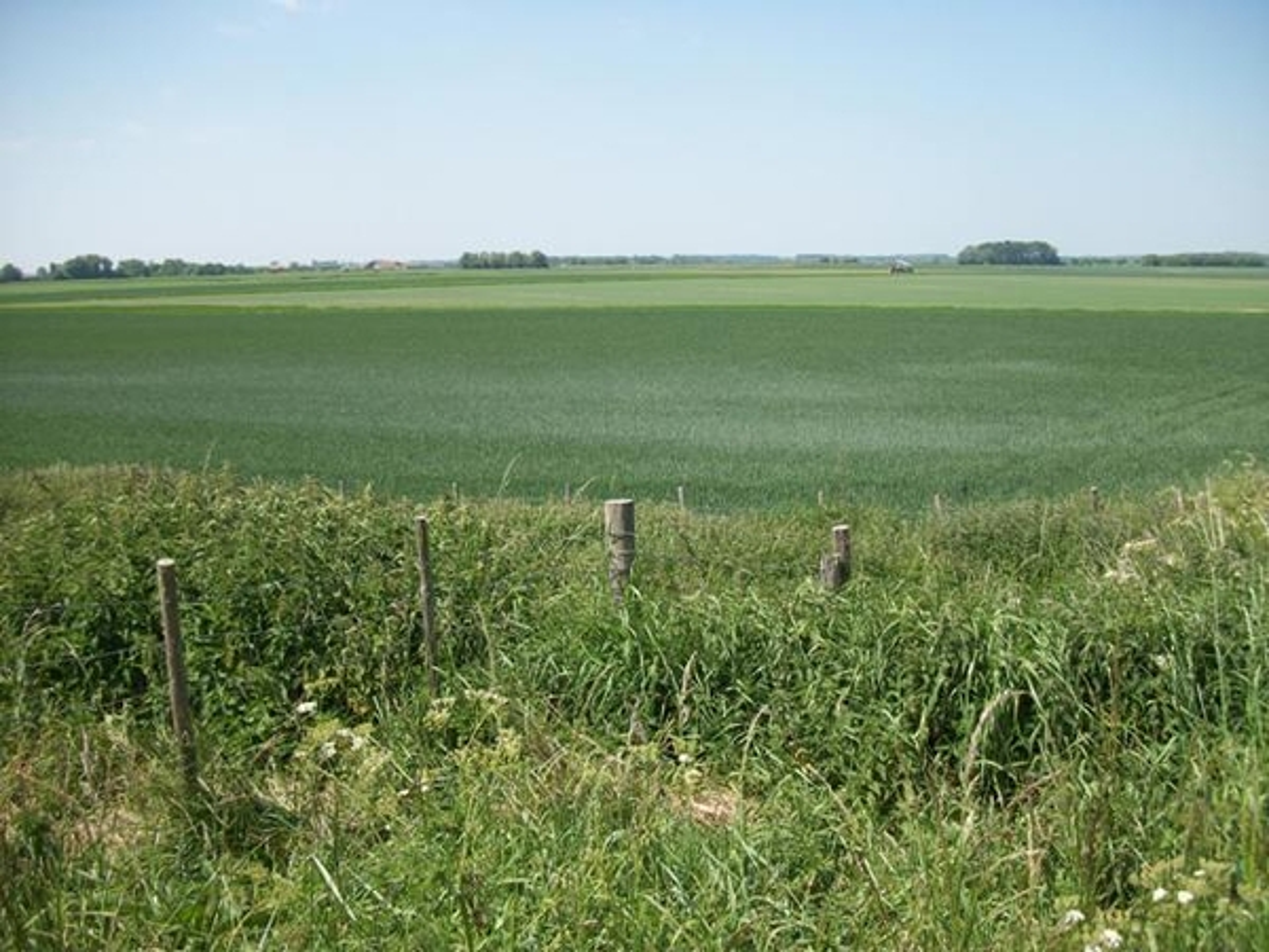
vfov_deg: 44.2
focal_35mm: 32
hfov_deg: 56.8
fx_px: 1173
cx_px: 634
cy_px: 476
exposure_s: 1/1000
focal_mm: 5.7
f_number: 2.9
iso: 80
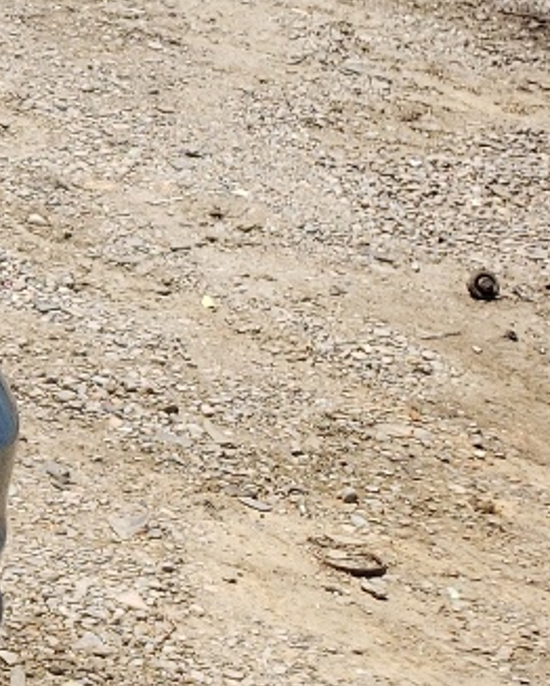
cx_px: -1073
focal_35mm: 124
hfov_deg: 9.7
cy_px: 48
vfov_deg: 15.3
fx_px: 2521
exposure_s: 1/2500
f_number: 1.5
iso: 50
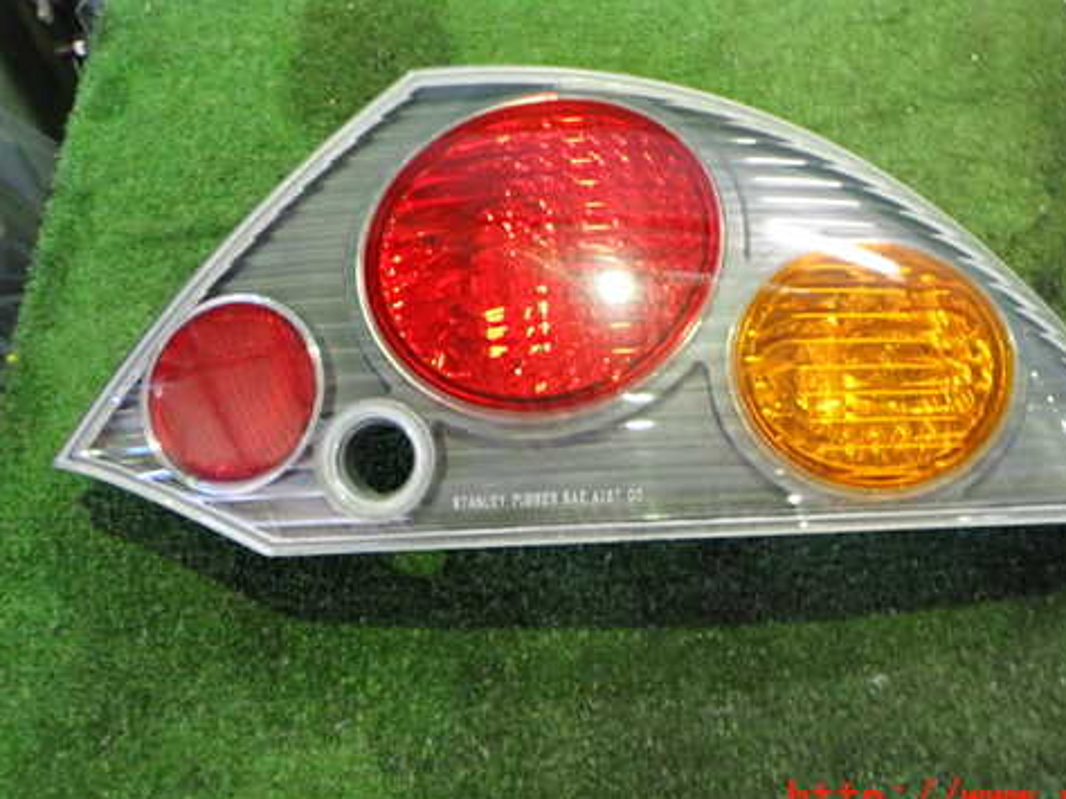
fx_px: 1170
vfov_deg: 37.6
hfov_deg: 48.8
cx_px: 621
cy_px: 324
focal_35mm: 38
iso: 640
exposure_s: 1/30
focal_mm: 5.4
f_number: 2.3
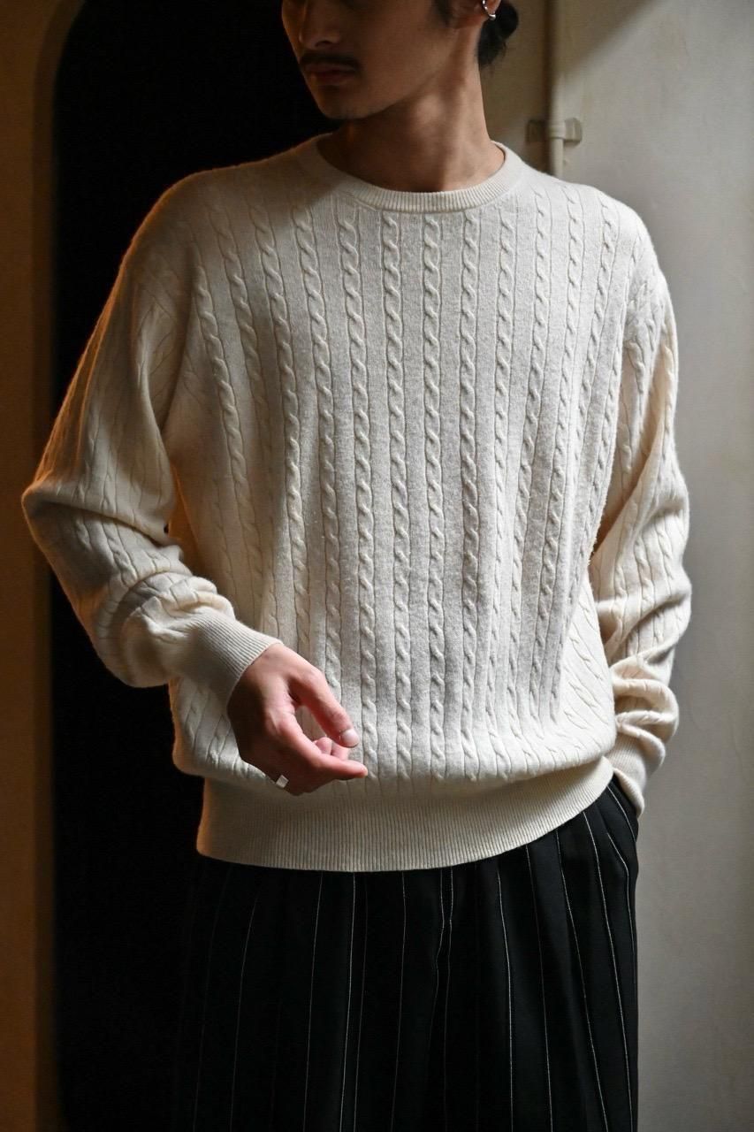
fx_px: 1948
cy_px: 566
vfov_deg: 32.4
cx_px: 377
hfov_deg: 21.9
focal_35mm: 62
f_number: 5
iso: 10000
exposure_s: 1/400
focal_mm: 62
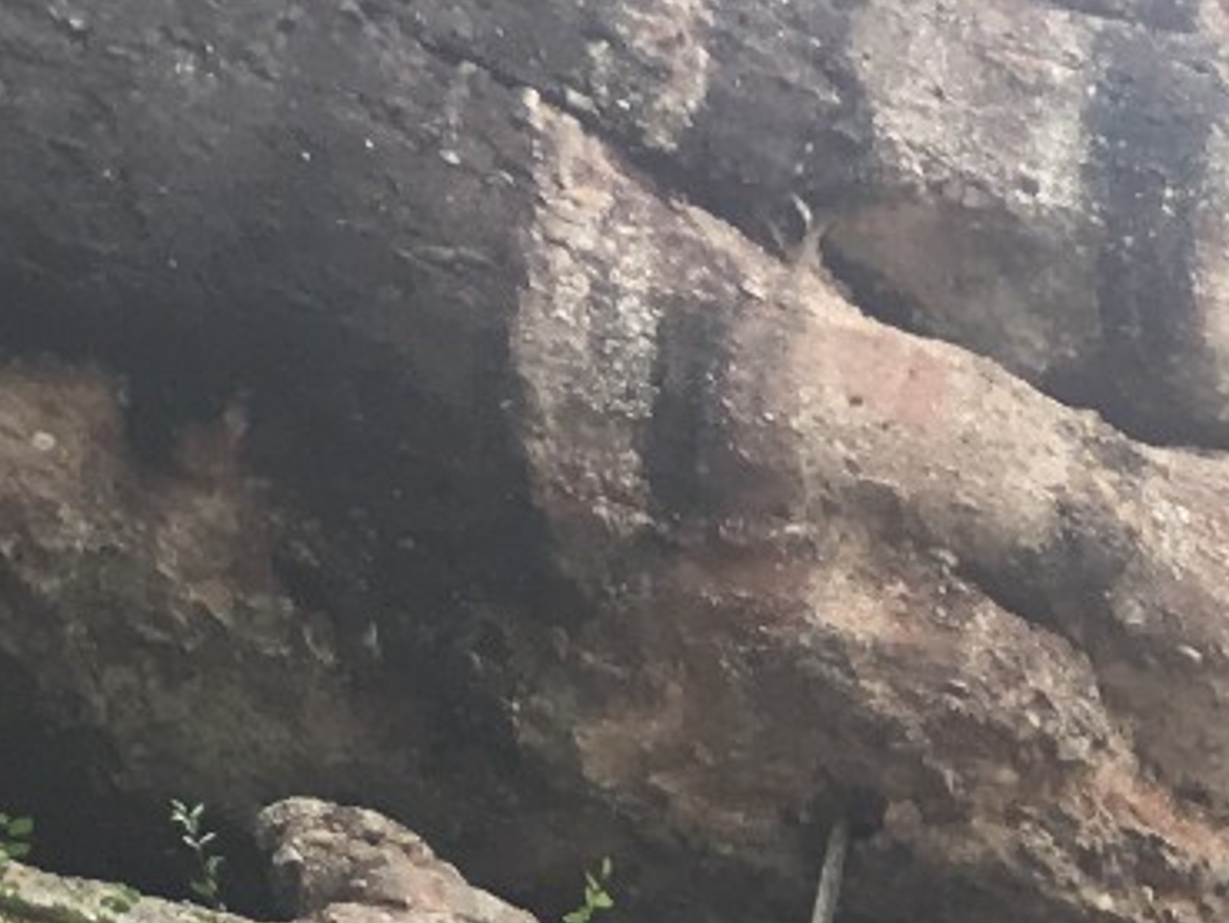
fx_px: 5718
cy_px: 2263
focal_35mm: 161
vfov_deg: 8.4
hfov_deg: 10.4
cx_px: 3028
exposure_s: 1/112
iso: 25
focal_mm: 4.15
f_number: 2.2
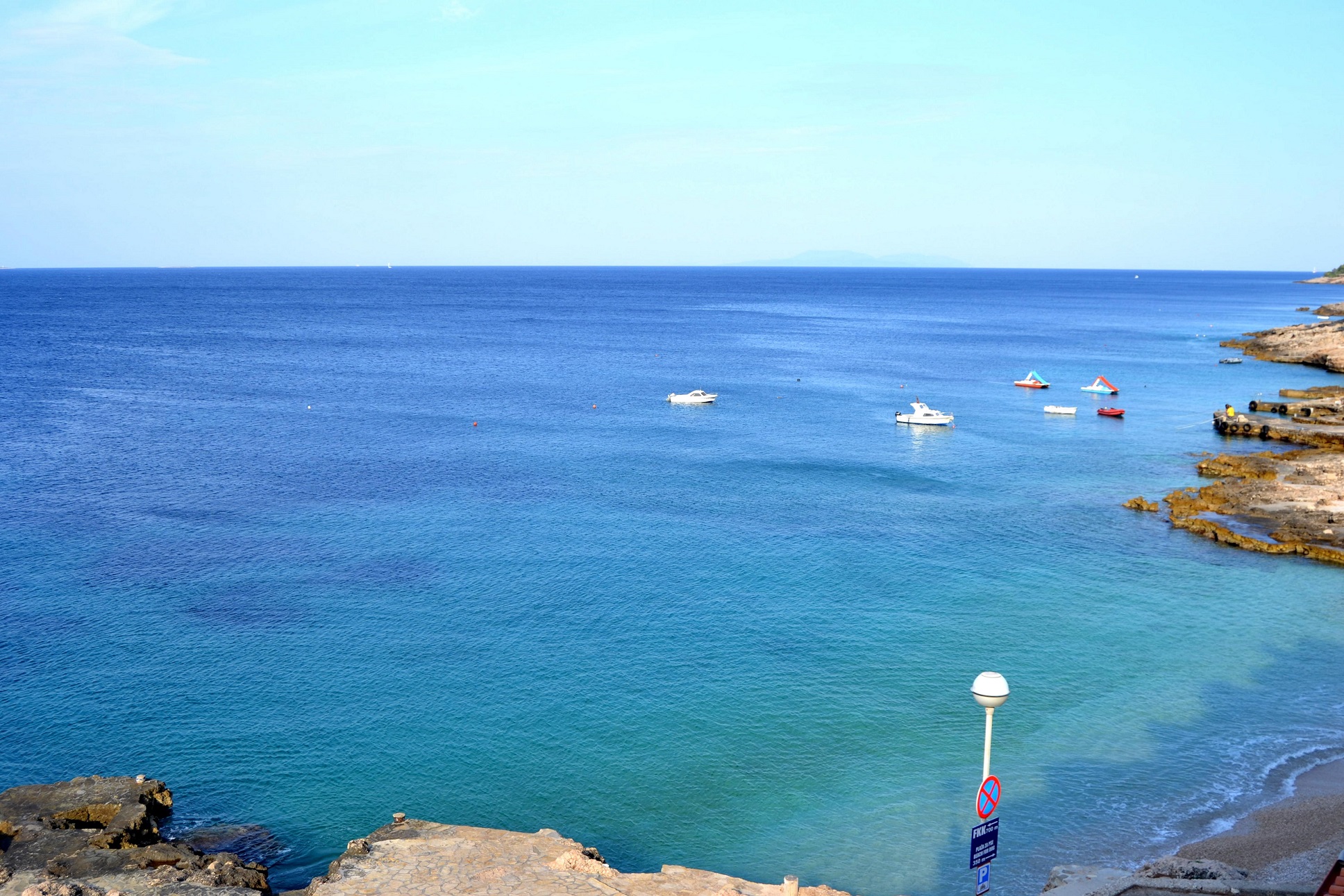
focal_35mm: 34
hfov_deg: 55.1
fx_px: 1288
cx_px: 672
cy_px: 448
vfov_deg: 38.4
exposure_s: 1/200
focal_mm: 23
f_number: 7.1
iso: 100
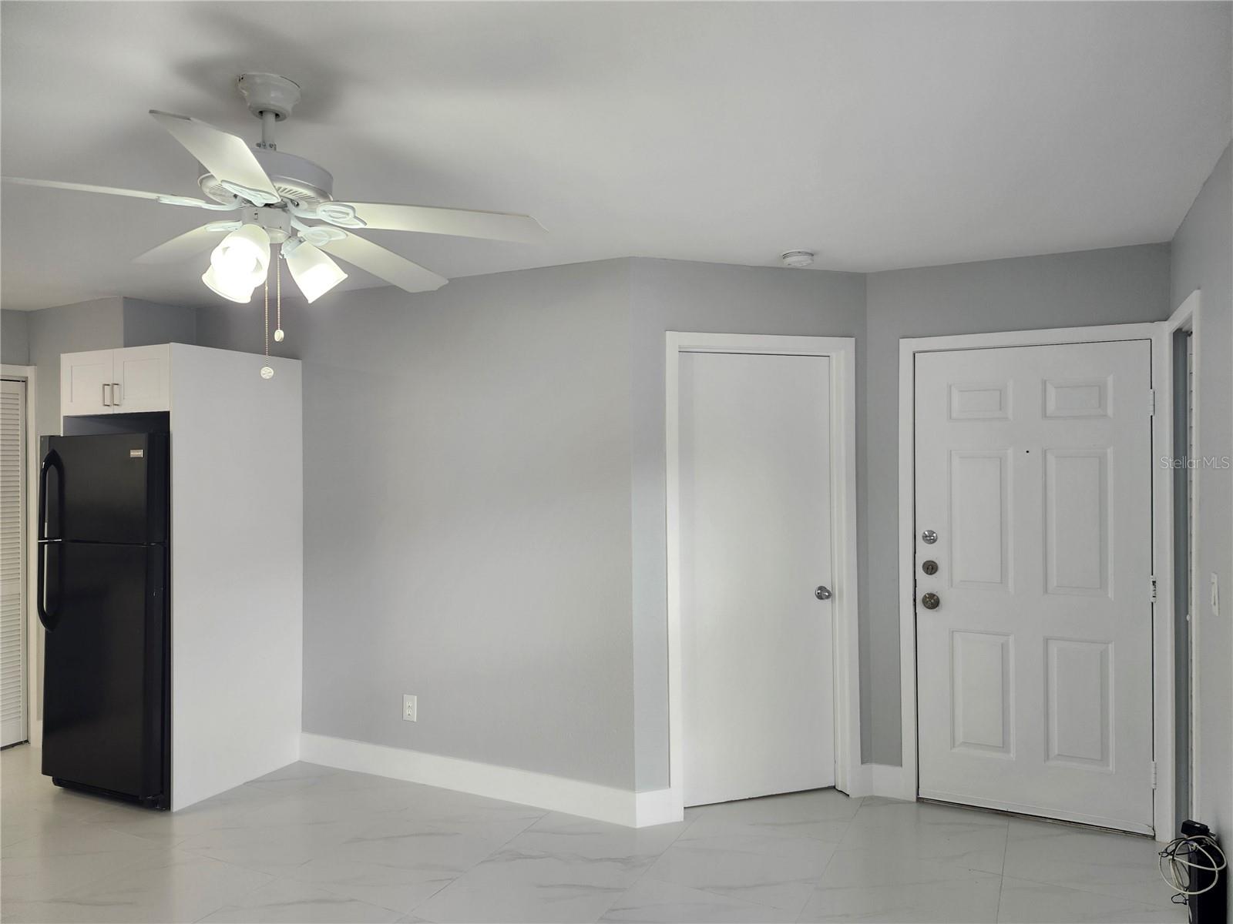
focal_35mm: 23
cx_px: 616
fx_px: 819
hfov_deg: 73.9
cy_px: 462
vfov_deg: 58.9
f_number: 1.8
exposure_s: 1/120
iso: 100
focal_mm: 5.54
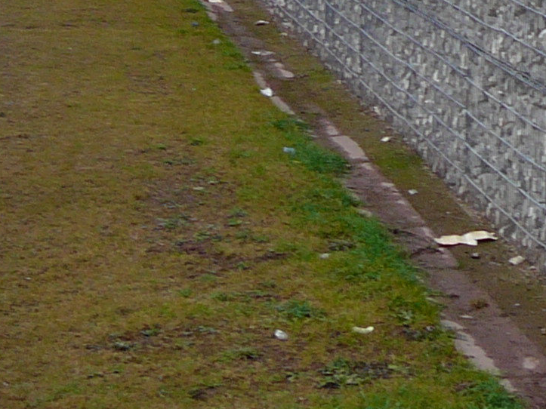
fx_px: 1956
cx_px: 885
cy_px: -63
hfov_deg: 14.5
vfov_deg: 11.7
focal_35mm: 124
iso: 80
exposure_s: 1/60
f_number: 2.8
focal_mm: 5.2
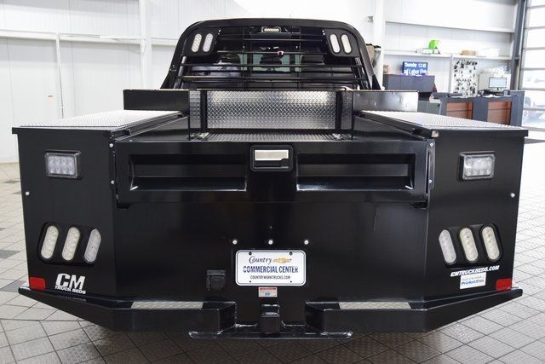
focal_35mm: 36
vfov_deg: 36.9
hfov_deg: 53.1
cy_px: 182
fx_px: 545
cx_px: 272
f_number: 4.5
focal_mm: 24
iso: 1600
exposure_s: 1/60
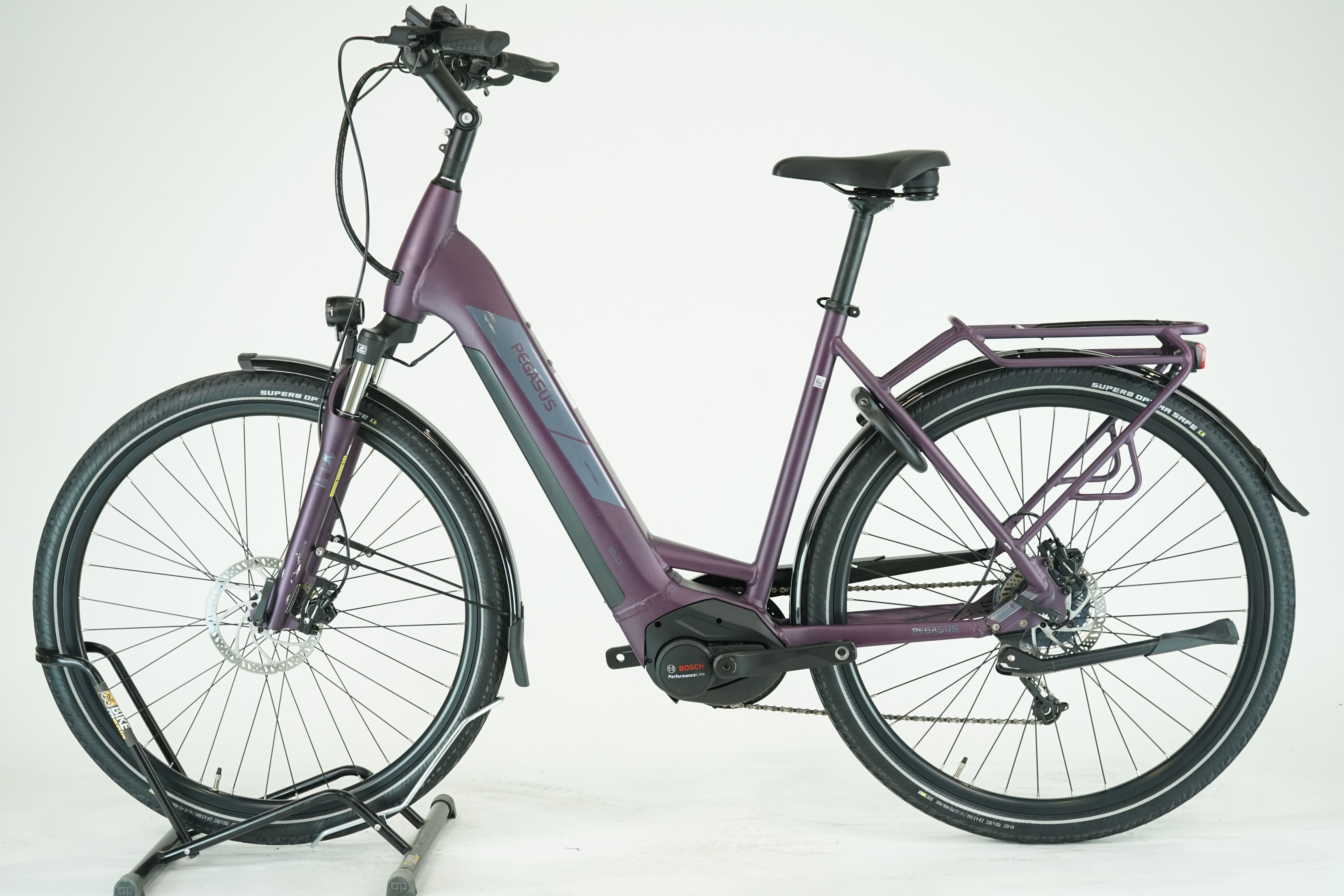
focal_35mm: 52
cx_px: 672
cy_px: 448
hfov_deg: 38.2
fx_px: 1941
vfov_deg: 26.0
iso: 1600
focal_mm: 52
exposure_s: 1/200
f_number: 5.6
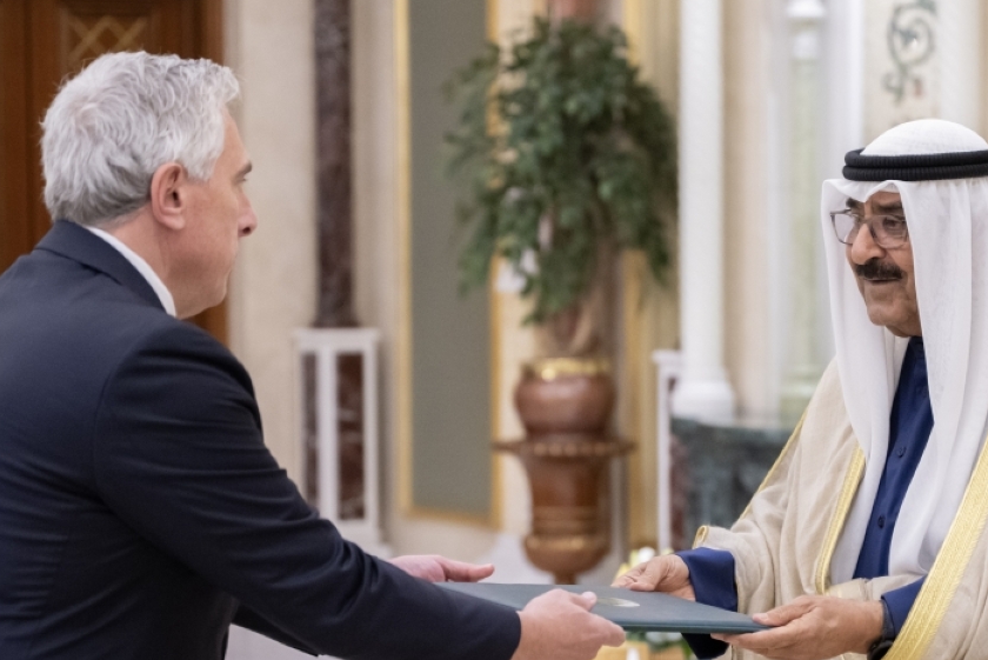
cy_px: 440
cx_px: 528
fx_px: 2746
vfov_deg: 13.7
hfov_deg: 20.4
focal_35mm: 100
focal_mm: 70
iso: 3200
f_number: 2.8
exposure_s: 1/200
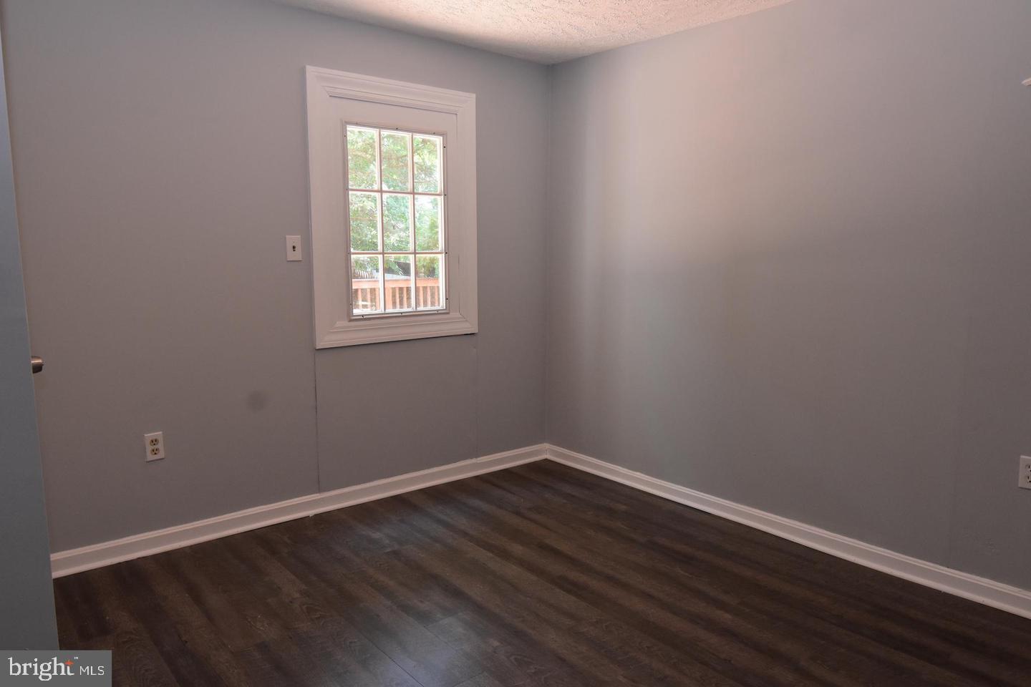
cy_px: 344
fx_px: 687
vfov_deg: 53.1
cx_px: 516
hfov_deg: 73.7
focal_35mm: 24
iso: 1600
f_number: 8
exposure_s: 1/60
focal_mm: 16
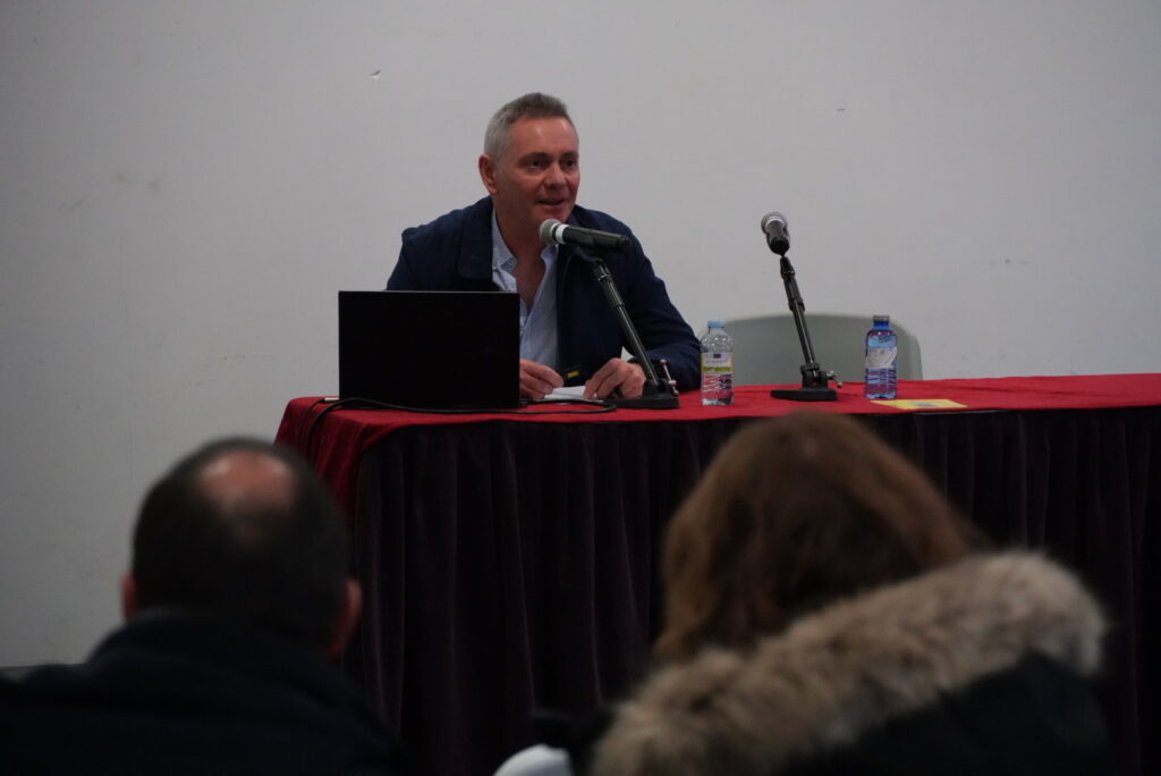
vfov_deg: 8.0
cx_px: 580
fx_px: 5518
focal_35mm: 171
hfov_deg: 12.0
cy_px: 388
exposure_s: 1/125
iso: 4000
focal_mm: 114
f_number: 5.6
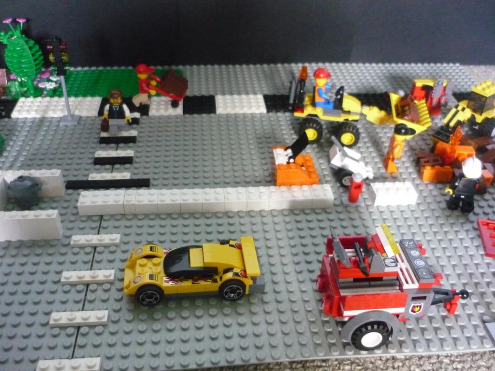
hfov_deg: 55.4
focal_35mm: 33
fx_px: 472
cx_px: 248
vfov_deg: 42.9
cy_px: 186
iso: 800
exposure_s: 1/40
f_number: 2.8
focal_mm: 5.5
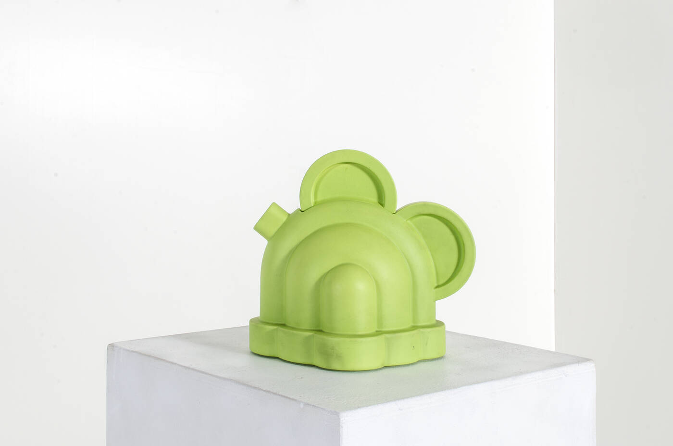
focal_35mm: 52
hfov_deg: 37.9
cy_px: 223
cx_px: 336
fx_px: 979
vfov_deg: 25.6
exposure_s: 1/160
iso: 100
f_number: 16
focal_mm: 35
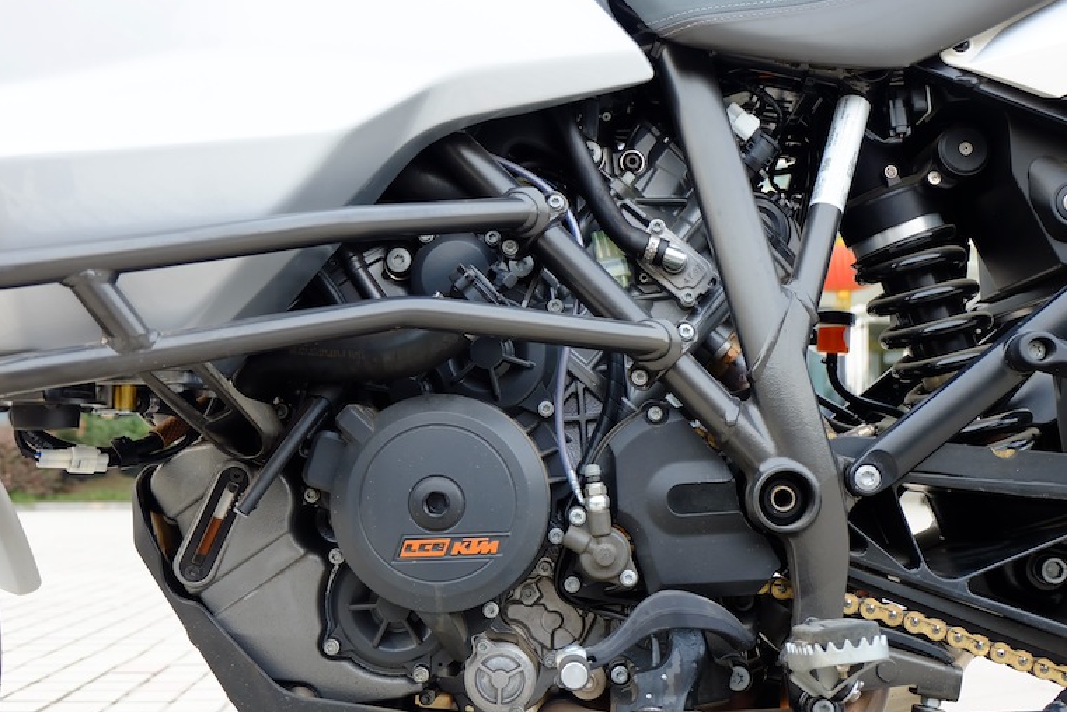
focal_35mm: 39
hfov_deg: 49.5
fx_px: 1156
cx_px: 544
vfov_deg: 34.2
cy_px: 399
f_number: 3.8
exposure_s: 1/60
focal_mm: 19.2
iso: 400
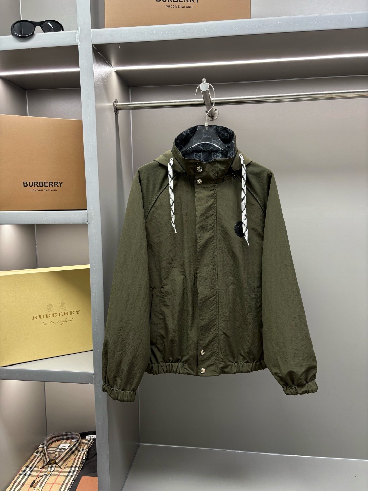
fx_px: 369
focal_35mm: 26
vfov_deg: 67.3
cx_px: 184
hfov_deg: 53.1
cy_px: 246
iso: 80
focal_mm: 5.96
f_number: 1.6
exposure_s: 1/100
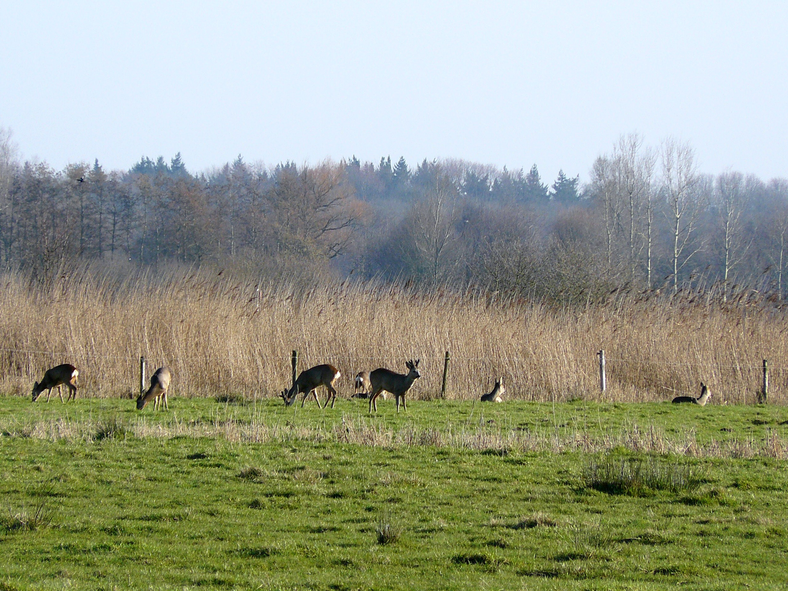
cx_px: 394
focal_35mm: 456
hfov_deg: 4.3
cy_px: 296
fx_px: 10380
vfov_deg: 3.3
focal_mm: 63.3
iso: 100
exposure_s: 1/250
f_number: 5.6
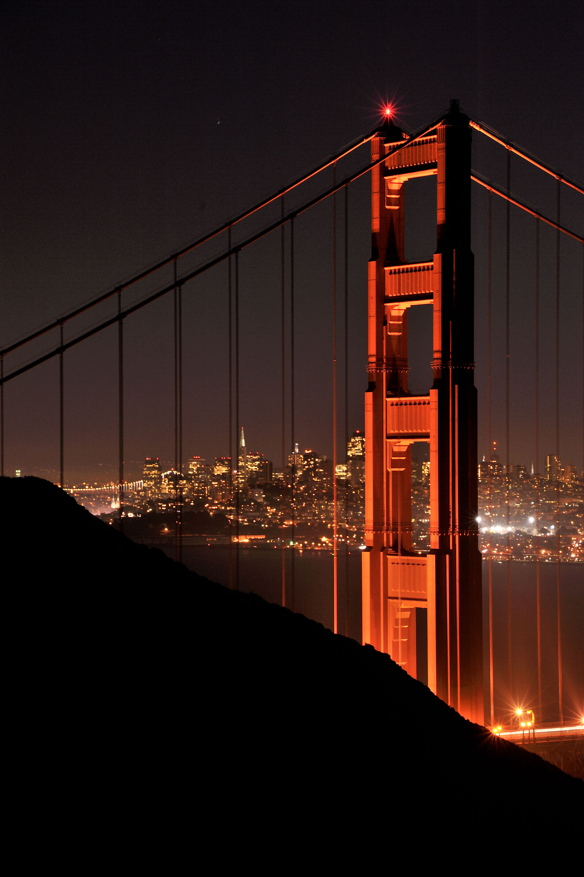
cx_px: 292
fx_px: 2924
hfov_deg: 11.4
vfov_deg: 17.1
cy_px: 438
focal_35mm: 120
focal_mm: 120
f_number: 11
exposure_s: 10
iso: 200
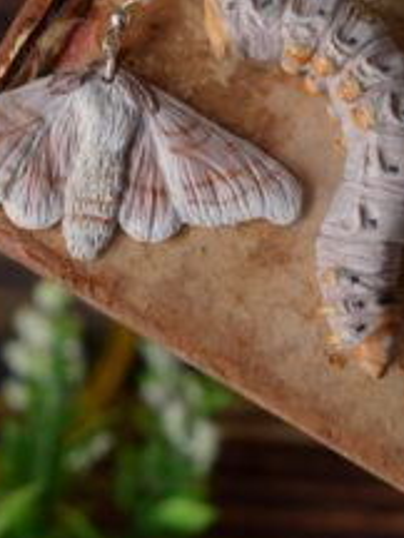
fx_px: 1914
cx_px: 178
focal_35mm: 123
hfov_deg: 12.0
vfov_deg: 16.0
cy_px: 157
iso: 400
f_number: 6.3
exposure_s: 1/160
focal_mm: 46
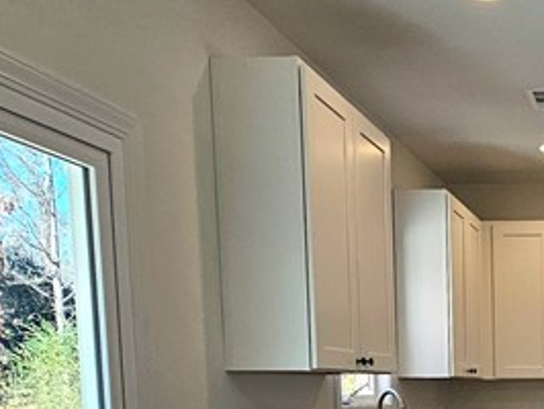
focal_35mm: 50
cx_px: 634
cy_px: 474
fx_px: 786
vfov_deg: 26.3
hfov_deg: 32.3
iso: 64
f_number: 2.2
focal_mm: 2.2
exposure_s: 1/120
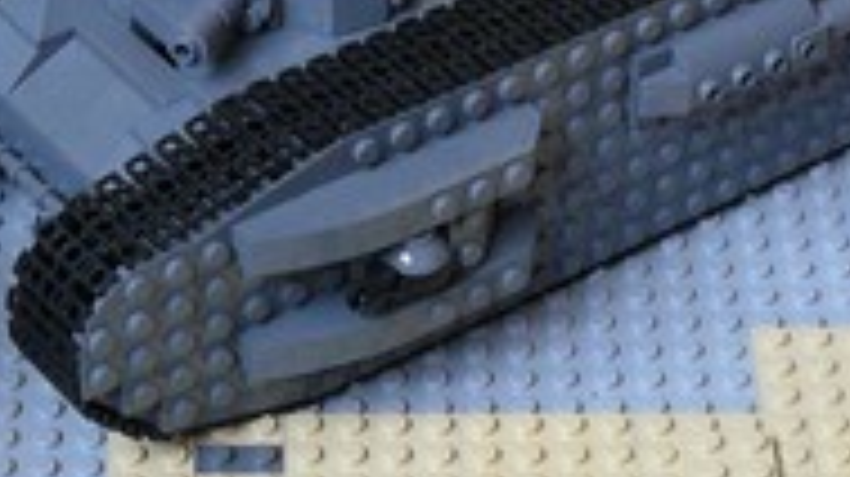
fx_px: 2996
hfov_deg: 16.0
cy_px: 351
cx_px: 108
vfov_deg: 9.1
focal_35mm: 133
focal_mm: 6
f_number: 2.8
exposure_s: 1/30
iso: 160
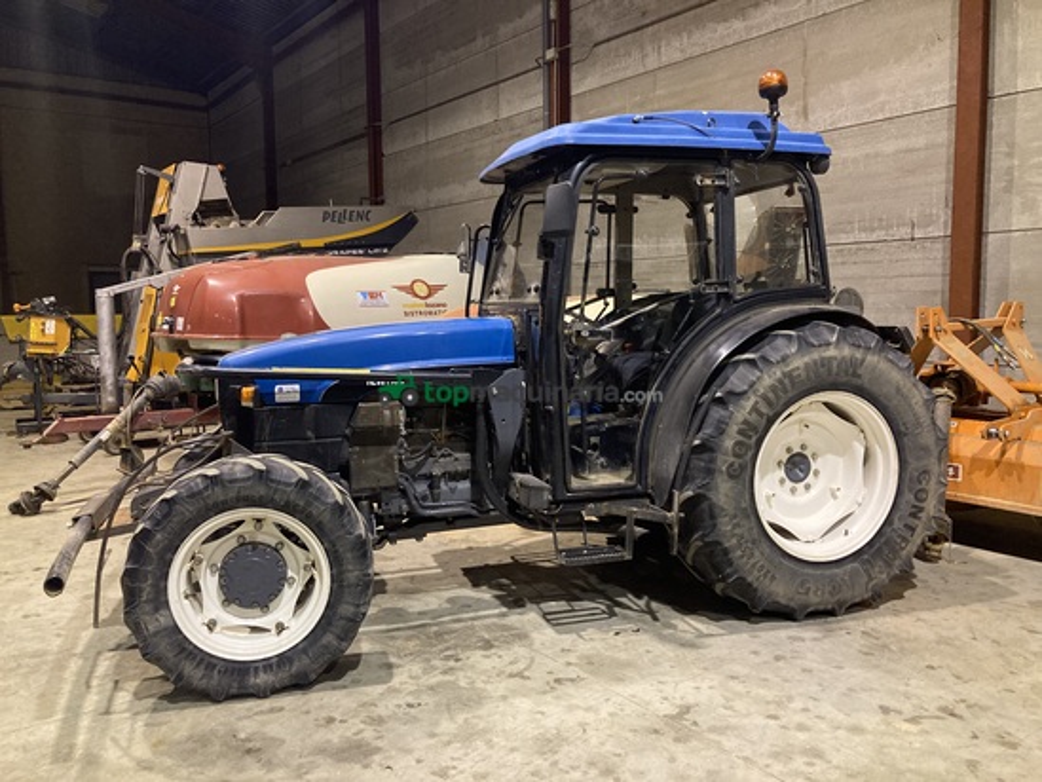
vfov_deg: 49.8
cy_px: 391
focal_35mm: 28
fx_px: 843
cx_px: 521
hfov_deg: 63.4
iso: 400
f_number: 1.8
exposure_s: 1/33
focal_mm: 3.99
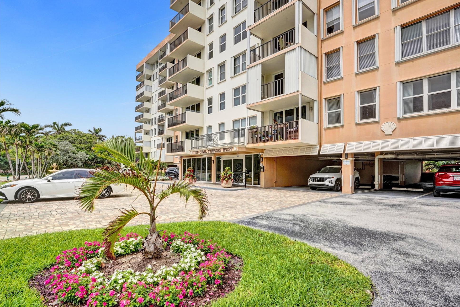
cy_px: 150
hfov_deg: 93.2
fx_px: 217
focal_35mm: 17
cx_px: 244
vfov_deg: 70.4
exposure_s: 1/500
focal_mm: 16
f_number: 20
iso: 800
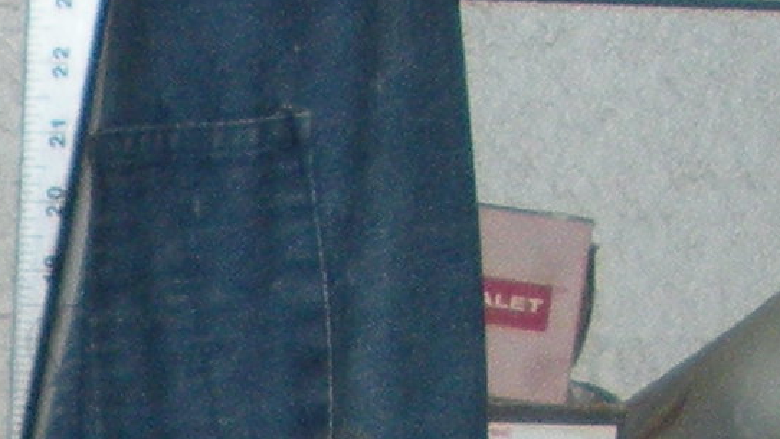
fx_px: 5461
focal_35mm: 264
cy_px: 1766
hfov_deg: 7.7
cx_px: -997
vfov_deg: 4.3
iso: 179
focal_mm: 6.3
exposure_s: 1/60
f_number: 3.5
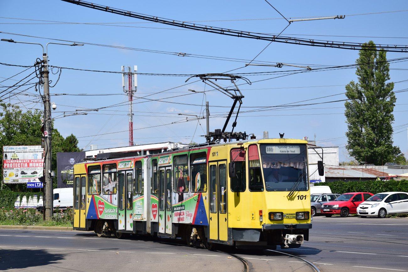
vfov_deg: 17.5
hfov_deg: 26.0
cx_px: 204
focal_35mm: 78
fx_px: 884
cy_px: 136
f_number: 6.3
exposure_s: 1/1000
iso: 200
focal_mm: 52
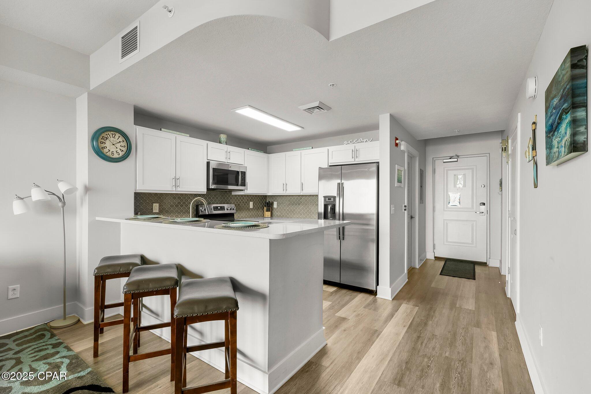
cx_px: 296
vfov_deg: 77.4
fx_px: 246
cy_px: 197
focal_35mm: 15
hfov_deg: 100.4
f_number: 9
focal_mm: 15
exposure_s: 1/5
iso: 400
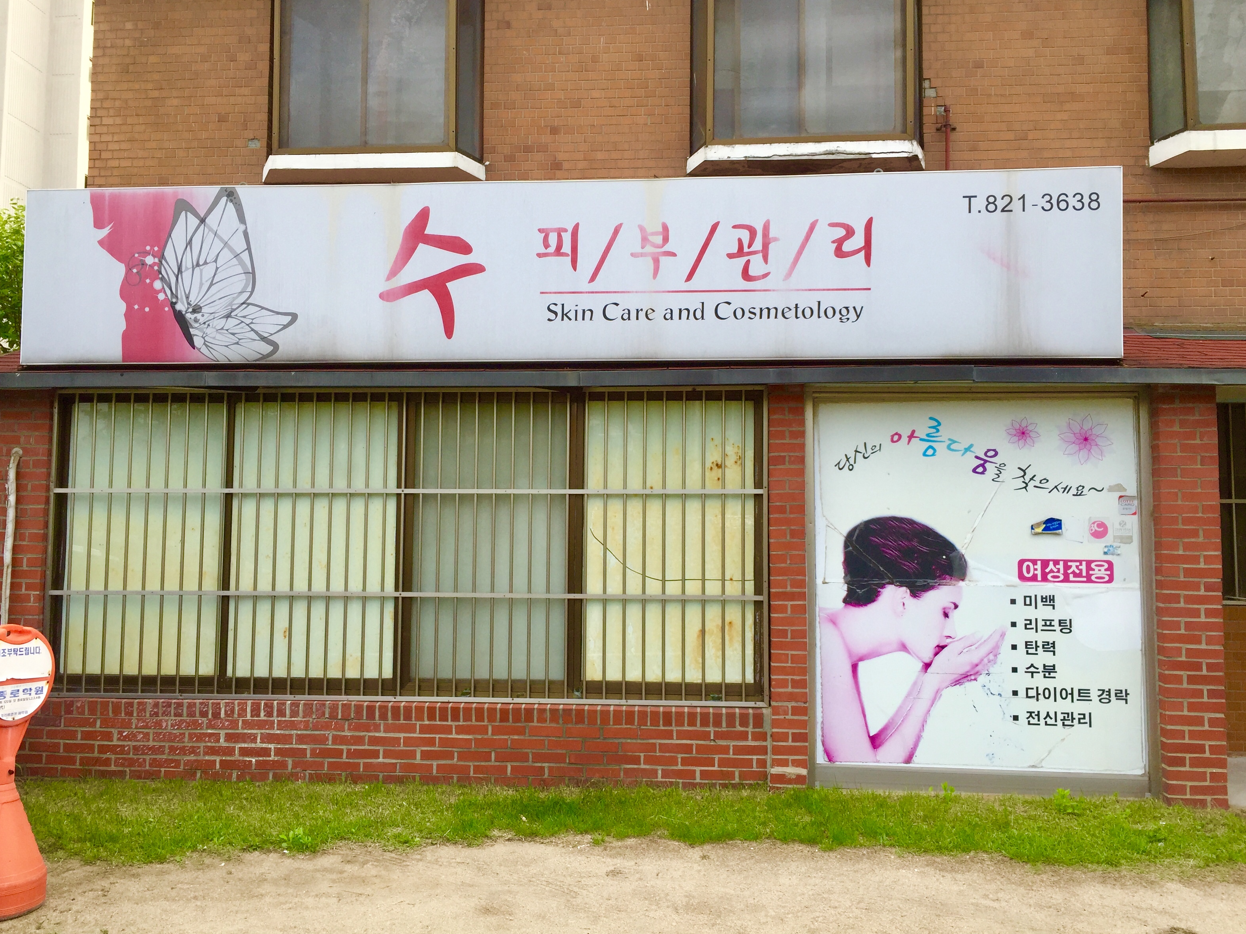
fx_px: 1080
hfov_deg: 60.0
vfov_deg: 46.8
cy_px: 453
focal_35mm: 30
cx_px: 607
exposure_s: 1/476
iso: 32
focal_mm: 4.15
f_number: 2.2
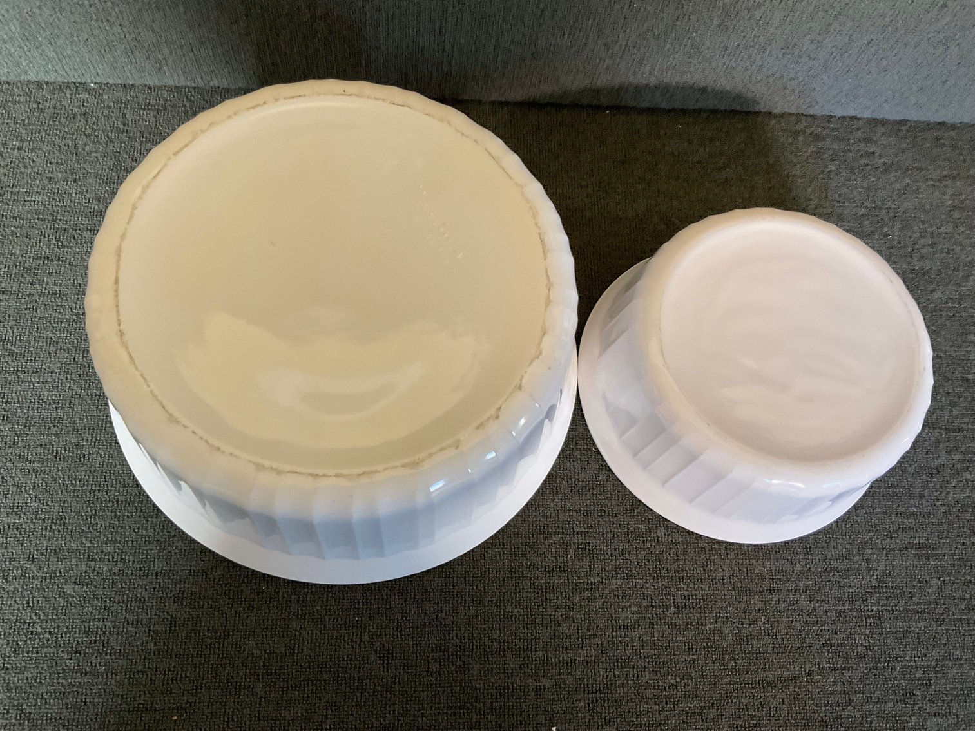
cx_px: 488
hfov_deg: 61.7
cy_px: 366
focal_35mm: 29
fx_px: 817
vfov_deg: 48.2
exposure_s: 1/50
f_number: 1.8
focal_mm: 3
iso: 200
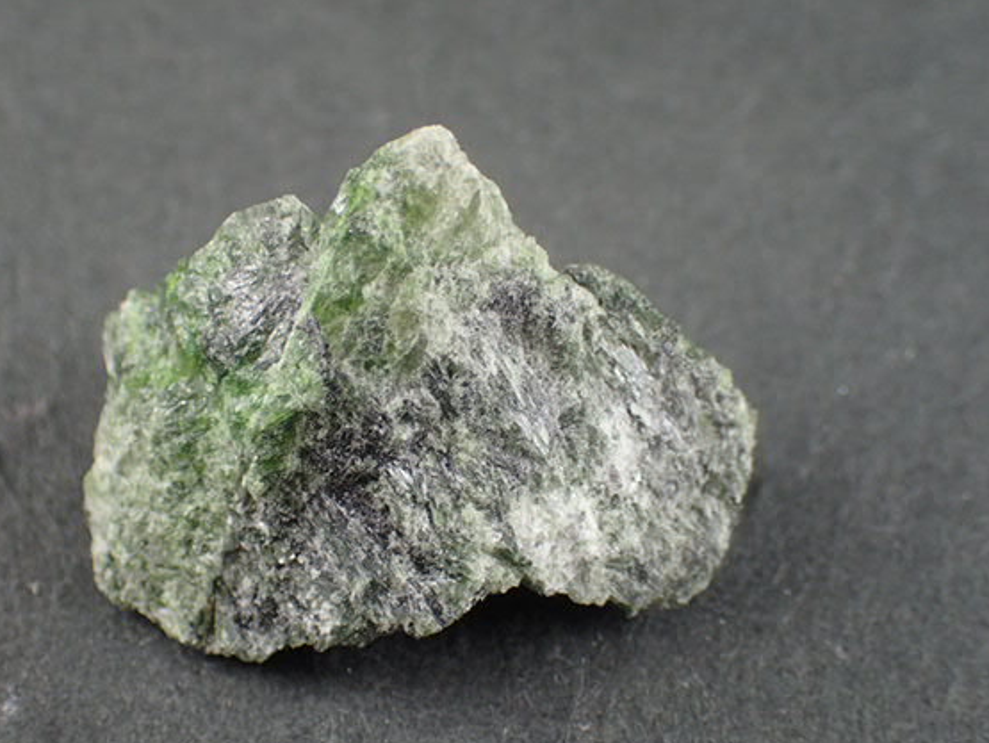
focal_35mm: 53
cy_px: 383
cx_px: 463
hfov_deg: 36.1
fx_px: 1515
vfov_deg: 27.6
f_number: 3.1
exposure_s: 1/200
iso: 200
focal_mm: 8.41
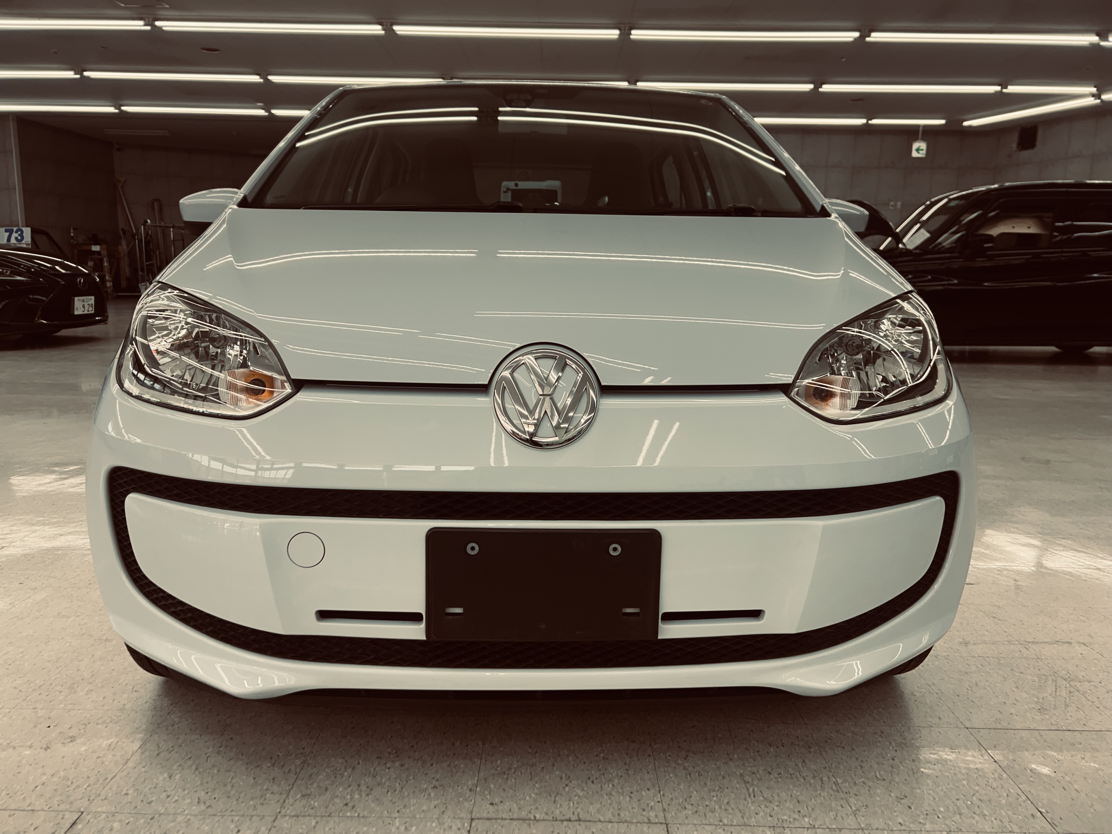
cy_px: 417
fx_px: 835
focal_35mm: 26
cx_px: 556
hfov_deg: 67.3
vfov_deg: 53.1
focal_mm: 5.7
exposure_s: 1/319
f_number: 1.5
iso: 50
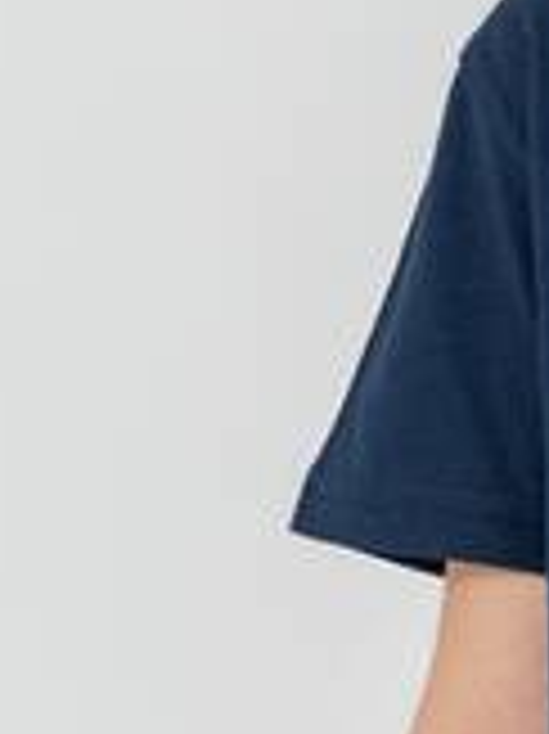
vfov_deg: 2.4
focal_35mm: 834
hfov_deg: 1.8
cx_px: 832
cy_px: 1292
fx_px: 17659
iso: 125
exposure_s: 1/160
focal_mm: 79
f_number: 7.1
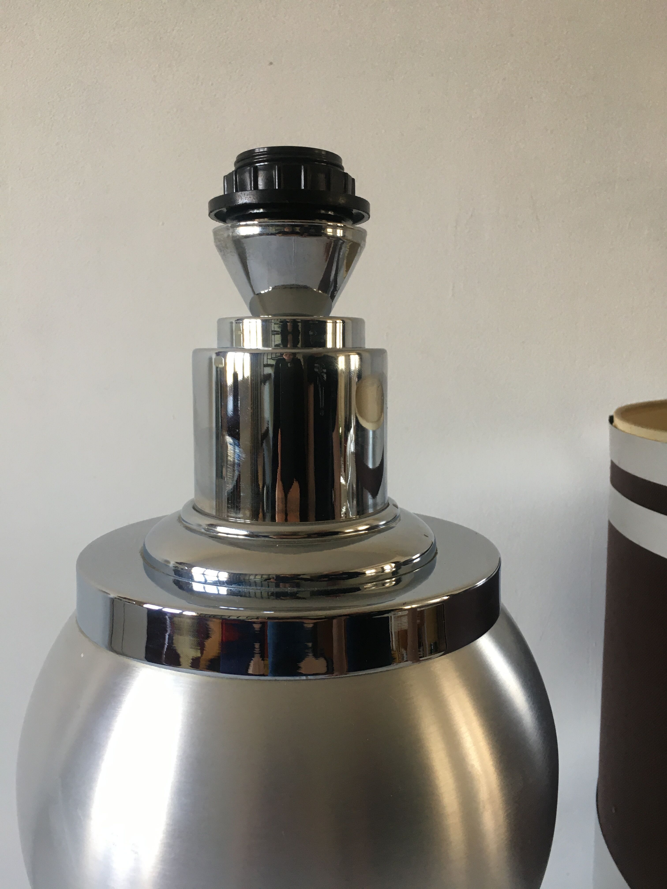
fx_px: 745
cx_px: 334
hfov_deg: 48.2
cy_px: 444
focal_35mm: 29
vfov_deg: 61.7
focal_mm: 4.15
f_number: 2.2
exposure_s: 1/33
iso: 40
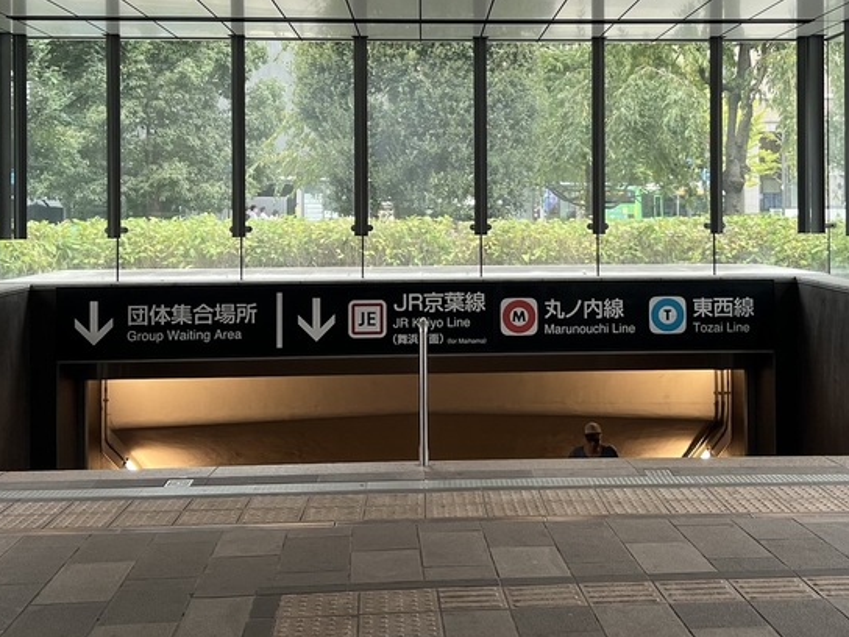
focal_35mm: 51
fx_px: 1251
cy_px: 190
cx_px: 516
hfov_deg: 37.3
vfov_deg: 28.3
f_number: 1.5
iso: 64
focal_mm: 5.7
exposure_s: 1/121
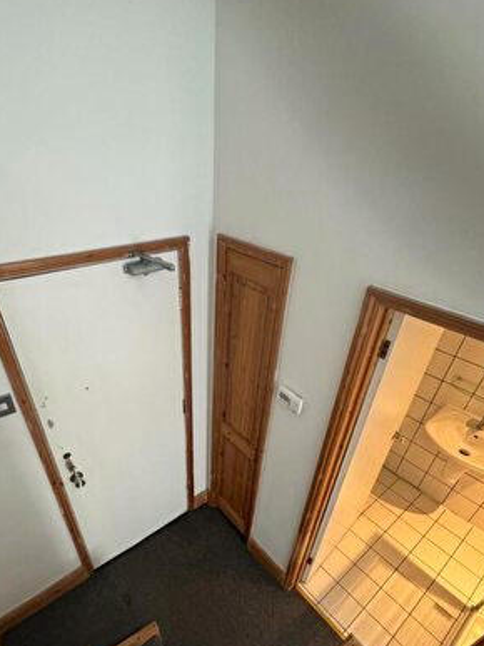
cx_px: 217
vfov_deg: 83.6
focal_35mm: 19
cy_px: 388
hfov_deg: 68.5
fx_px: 354
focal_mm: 2.22
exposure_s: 1/50
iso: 400
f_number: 2.2
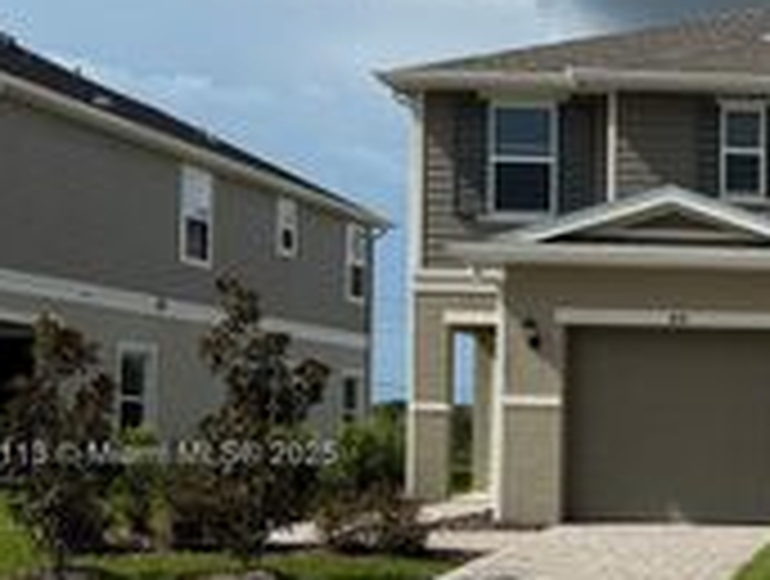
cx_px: 1013
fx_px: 1560
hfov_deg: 24.1
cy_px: 456
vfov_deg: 20.9
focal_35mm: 70
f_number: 1.78
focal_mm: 6.76
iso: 80
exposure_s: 1/6711
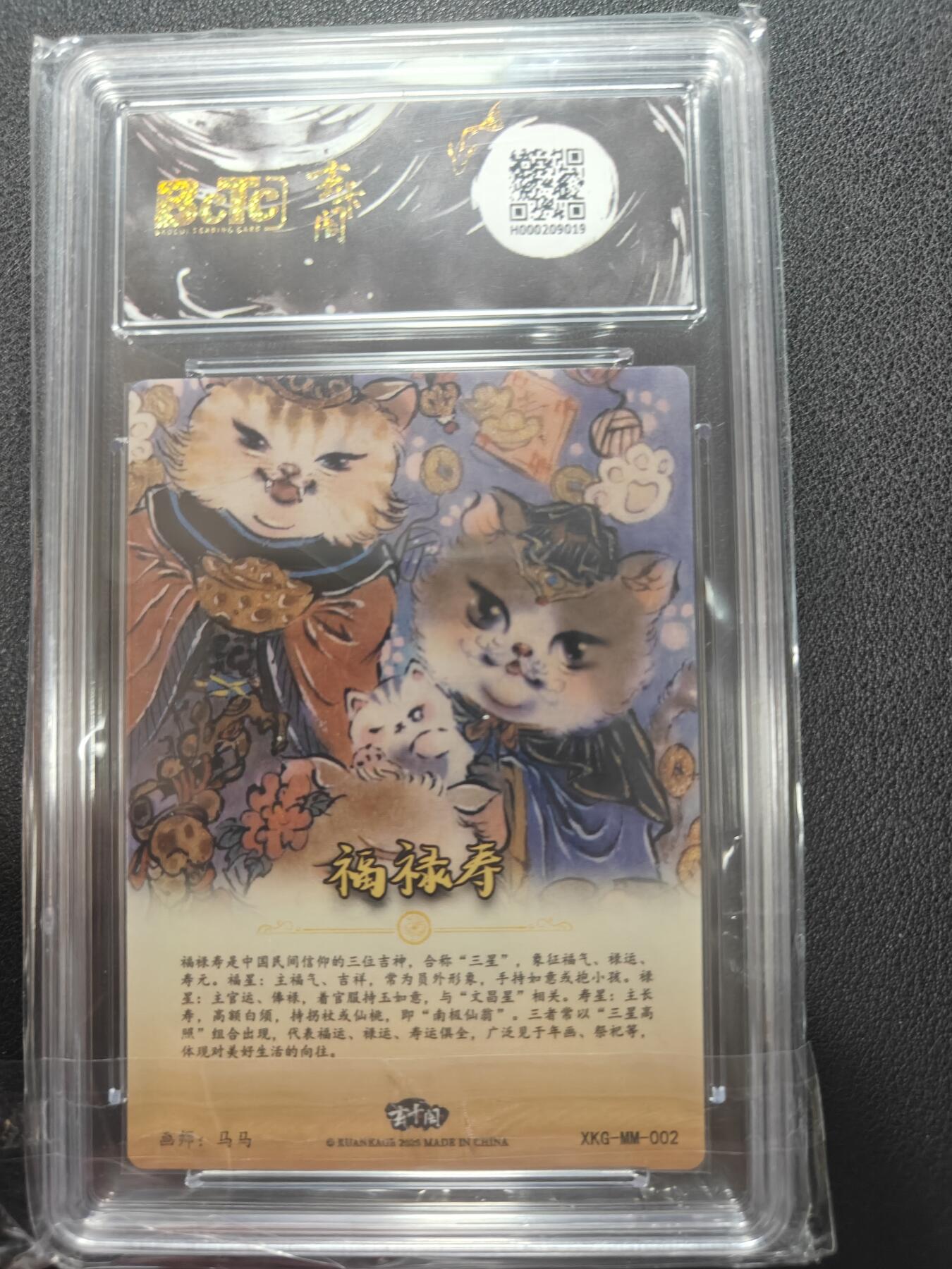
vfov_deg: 71.6
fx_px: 880
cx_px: 476
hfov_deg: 56.8
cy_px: 634
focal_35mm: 24
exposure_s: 1/50
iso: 160
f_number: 1.8
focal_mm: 5.59
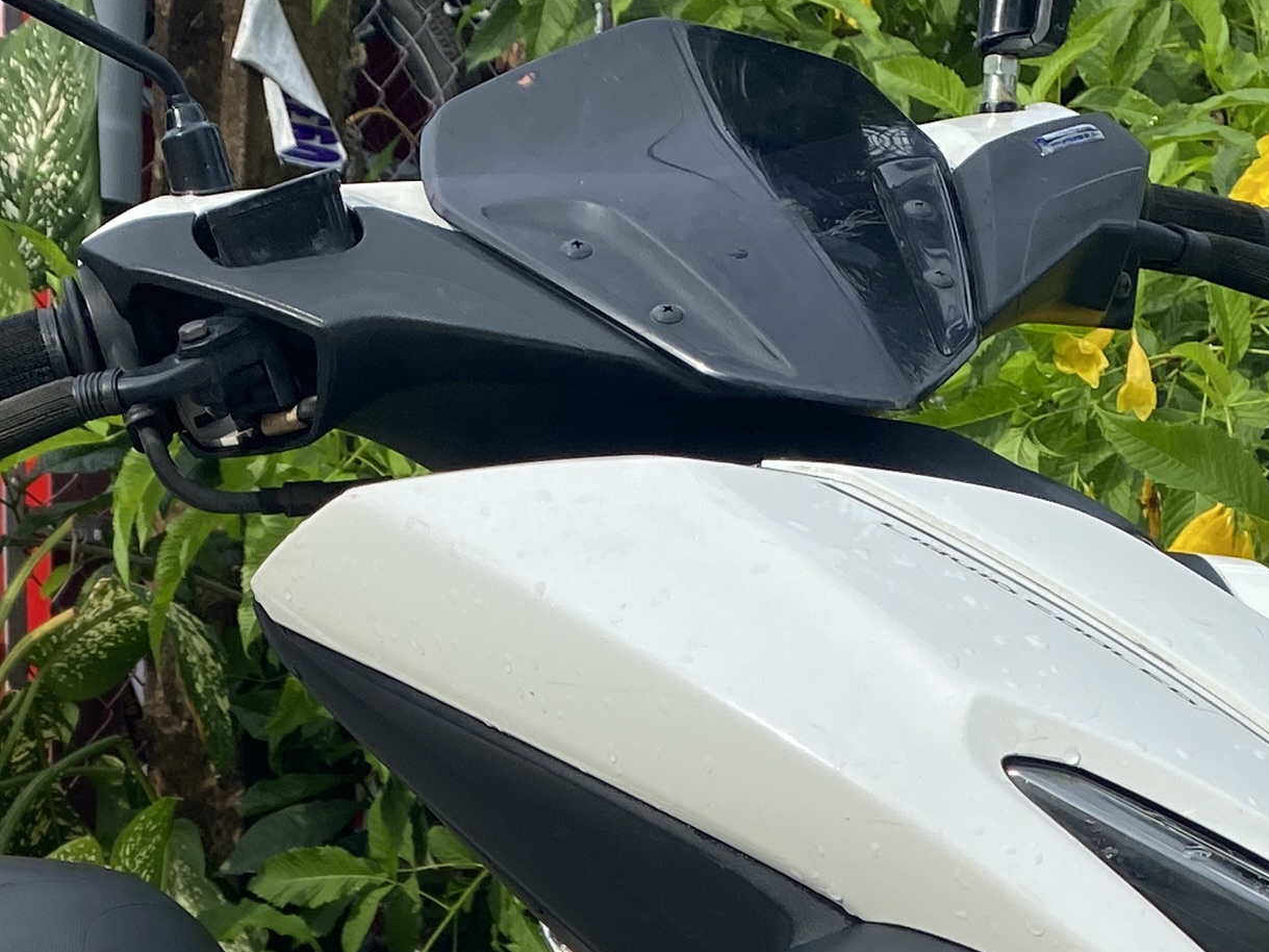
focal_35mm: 86
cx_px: 500
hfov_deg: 22.7
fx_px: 3152
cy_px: 1434
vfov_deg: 15.8
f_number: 1.8
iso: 32
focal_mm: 4.25
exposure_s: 1/1182
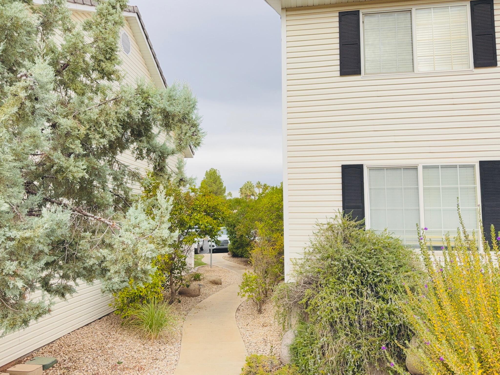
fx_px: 347
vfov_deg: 56.8
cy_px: 188
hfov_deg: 71.6
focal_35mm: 24
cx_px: 250
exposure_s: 1/1156
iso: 80
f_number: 1.78
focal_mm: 6.76
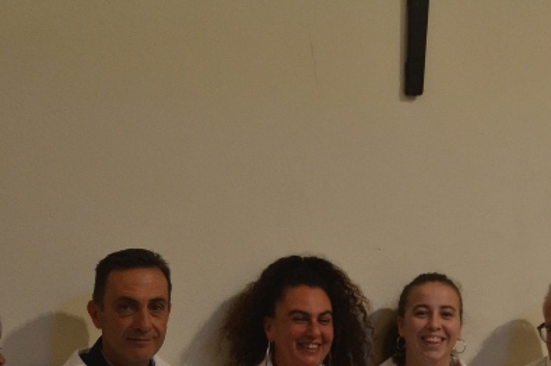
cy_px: 325
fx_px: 1957
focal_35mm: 128
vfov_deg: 10.6
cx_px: 371
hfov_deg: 16.0
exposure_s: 1/60
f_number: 5
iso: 1000
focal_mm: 42
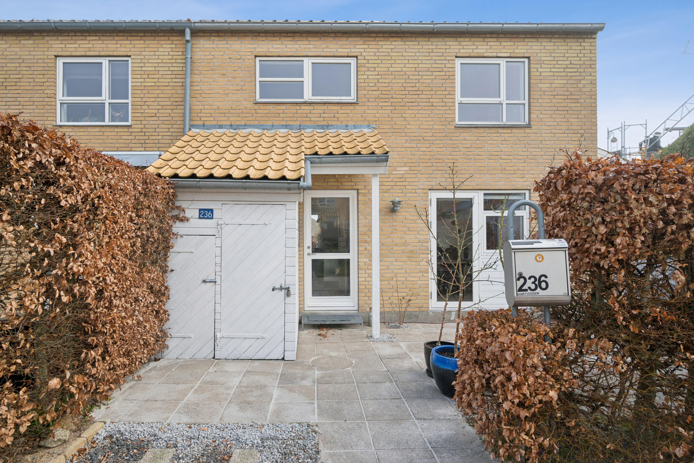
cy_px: 232
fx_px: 366
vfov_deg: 64.6
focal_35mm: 19
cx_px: 347
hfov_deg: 86.9
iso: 250
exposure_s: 1/400
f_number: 6.3
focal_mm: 19
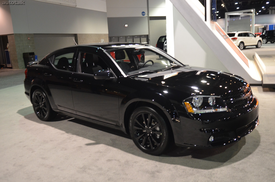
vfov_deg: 38.2
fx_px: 263
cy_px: 91
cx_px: 138
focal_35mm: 34
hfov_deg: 55.2
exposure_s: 1/20
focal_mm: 23
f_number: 2.8
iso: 1600
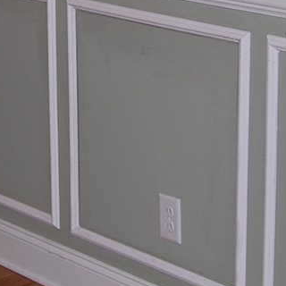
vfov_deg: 13.1
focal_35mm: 131
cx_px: 56
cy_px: -8
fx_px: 1225
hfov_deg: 13.3
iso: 200
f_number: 3.8
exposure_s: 1/60
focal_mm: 22
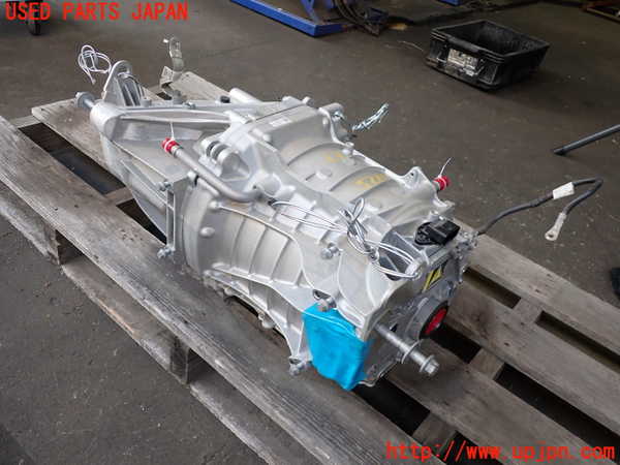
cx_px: 310
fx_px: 537
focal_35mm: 30
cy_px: 232
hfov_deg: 60.0
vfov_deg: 46.8
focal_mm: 5.4
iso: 160
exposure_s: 1/125
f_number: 2.3
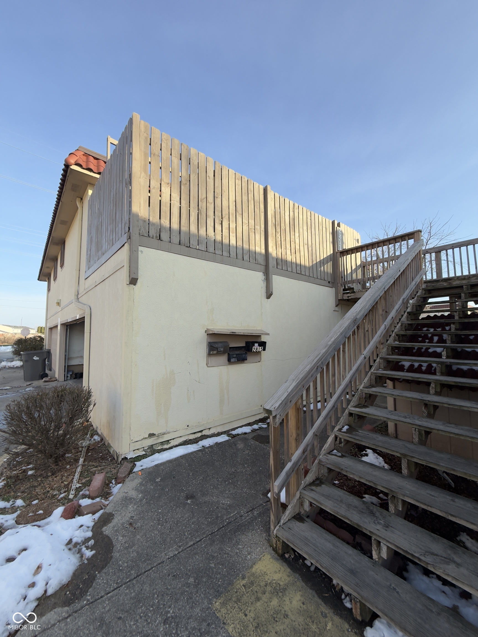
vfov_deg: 102.1
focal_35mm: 14
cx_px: 239
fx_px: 258
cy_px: 318
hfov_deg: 85.7
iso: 40
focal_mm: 2.22
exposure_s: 1/579
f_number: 2.2
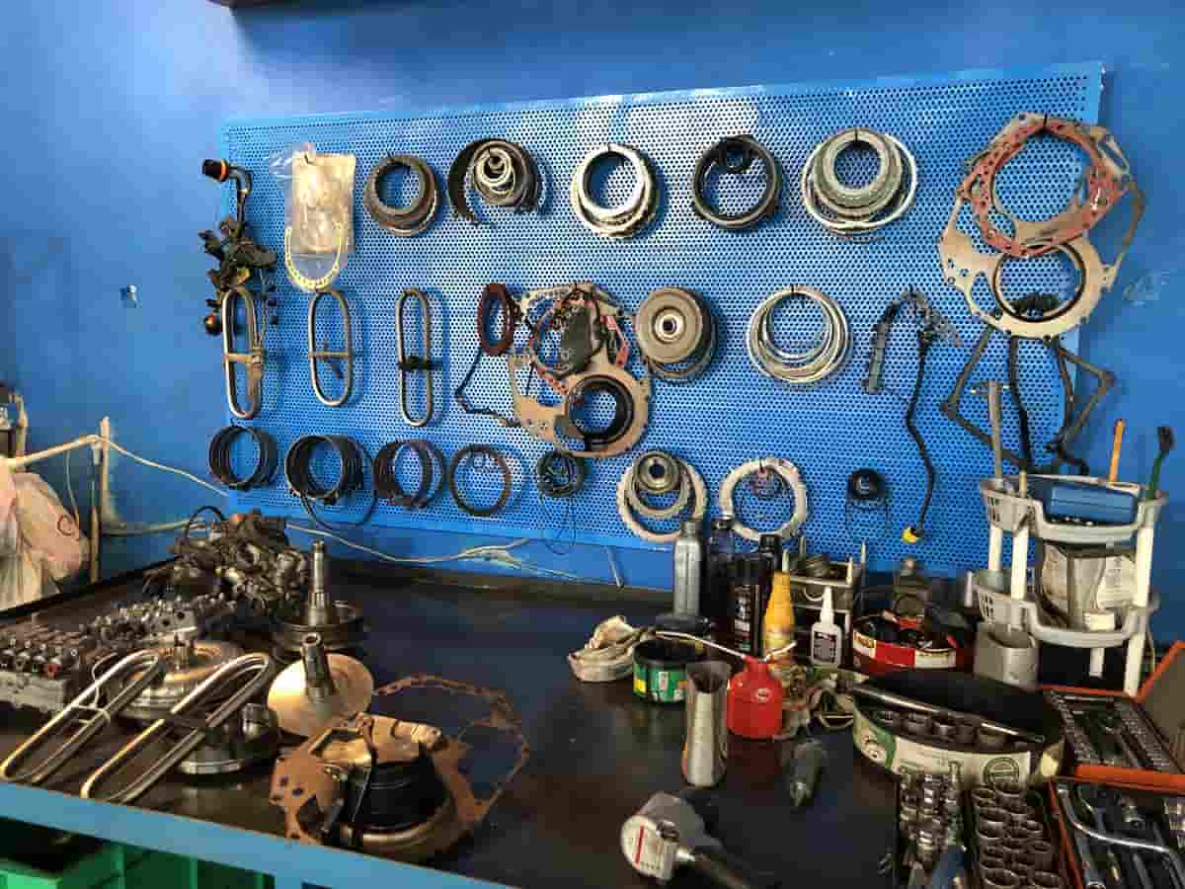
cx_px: 592
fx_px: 959
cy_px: 444
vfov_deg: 49.7
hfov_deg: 63.4
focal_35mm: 28
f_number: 1.8
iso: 32
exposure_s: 1/25
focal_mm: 3.99
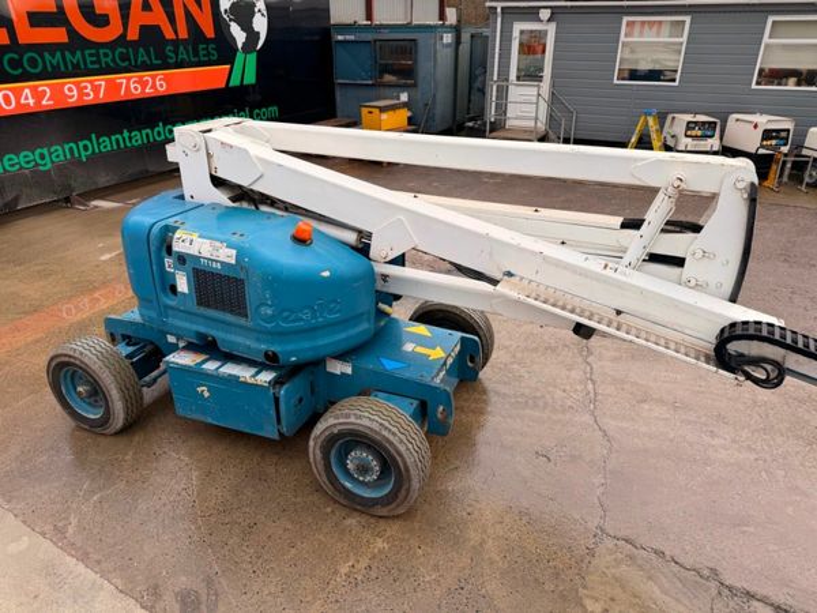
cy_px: 306
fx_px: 566
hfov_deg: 71.6
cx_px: 408
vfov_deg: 56.8
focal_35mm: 24
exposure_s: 1/401
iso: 80
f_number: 1.78
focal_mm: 6.76
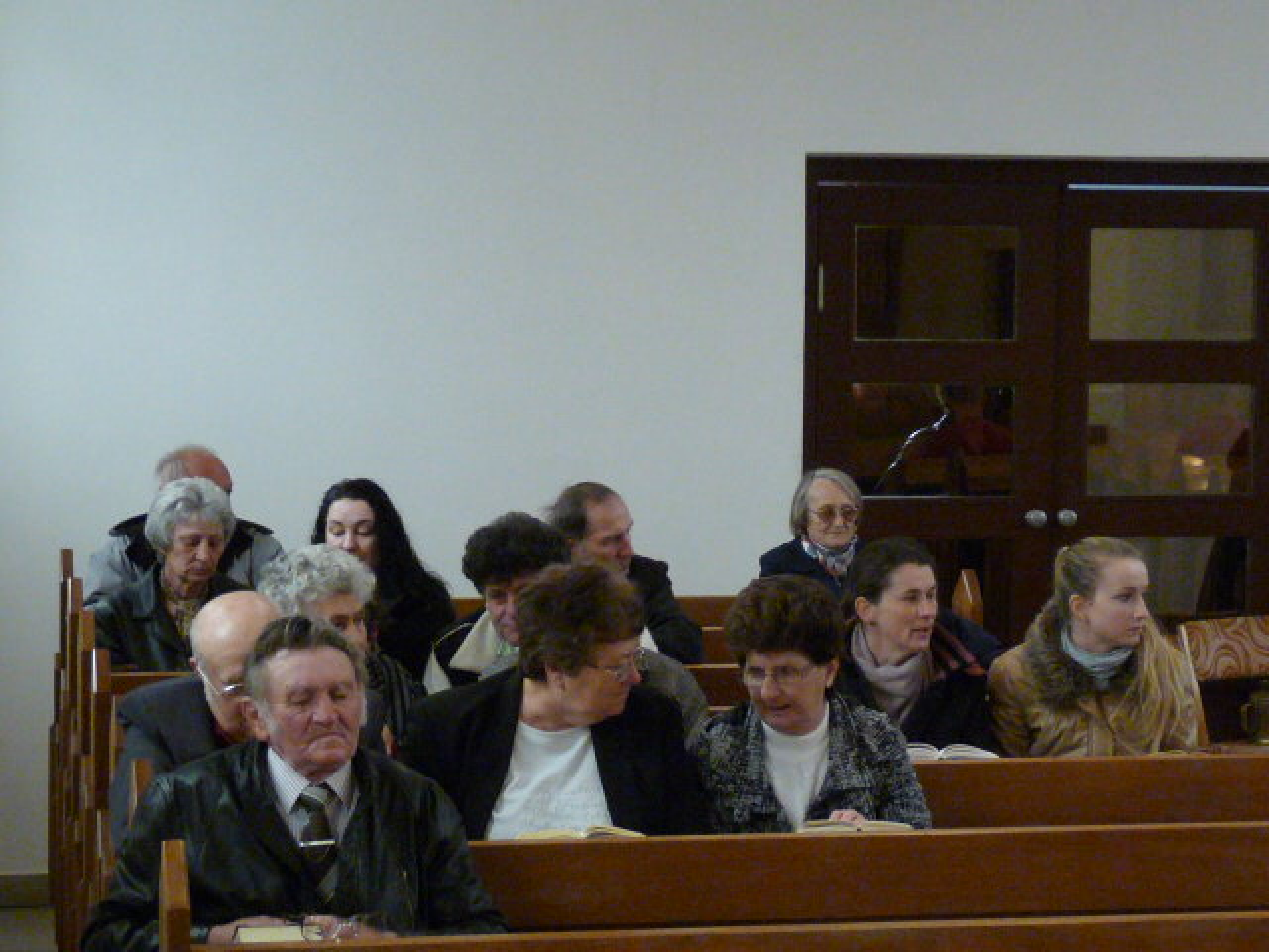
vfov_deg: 14.9
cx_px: 634
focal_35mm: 99
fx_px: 3629
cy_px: 476
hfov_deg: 19.8
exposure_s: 1/60
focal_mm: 9.9
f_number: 3.2
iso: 500
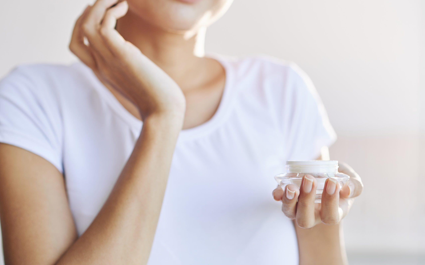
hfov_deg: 23.8
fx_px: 1008
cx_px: 213
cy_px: 125
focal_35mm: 87
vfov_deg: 15.0
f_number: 3.3
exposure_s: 1/250
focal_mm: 85
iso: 280
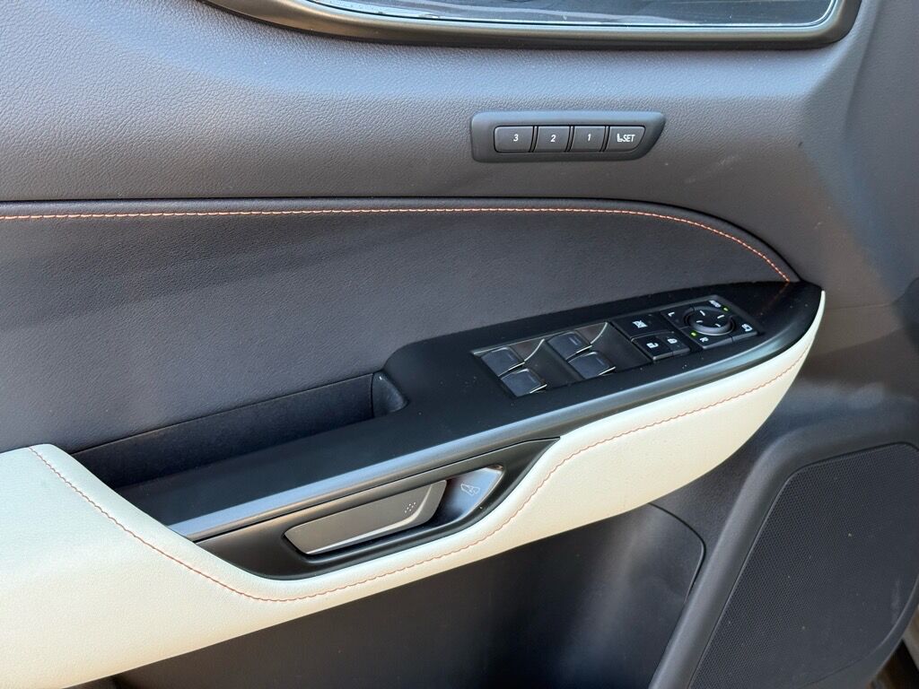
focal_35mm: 48
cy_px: 344
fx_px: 1274
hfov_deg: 39.7
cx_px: 460
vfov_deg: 30.3
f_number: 1.78
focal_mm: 6.76
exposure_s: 1/76
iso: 125
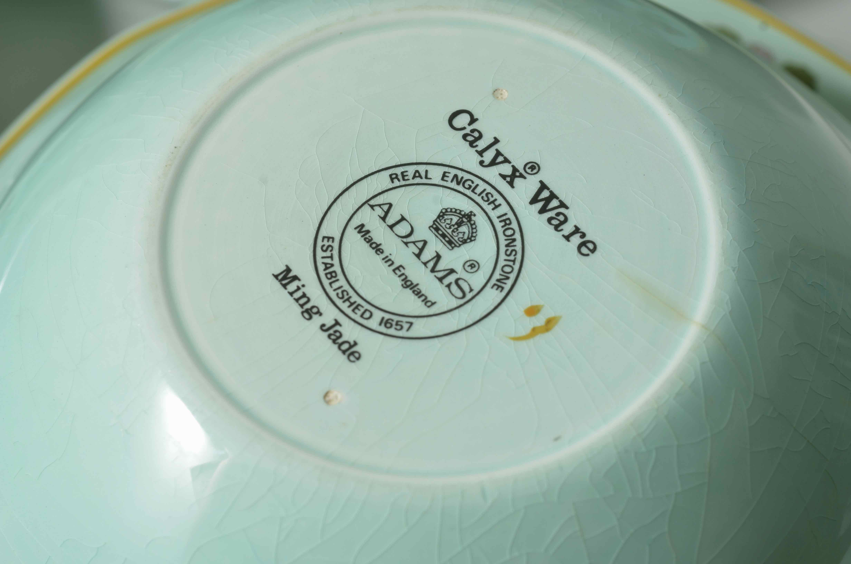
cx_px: 426
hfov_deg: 24.7
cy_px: 282
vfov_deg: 16.5
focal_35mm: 82
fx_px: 1946
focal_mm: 55
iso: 100
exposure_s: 1/320
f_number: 8
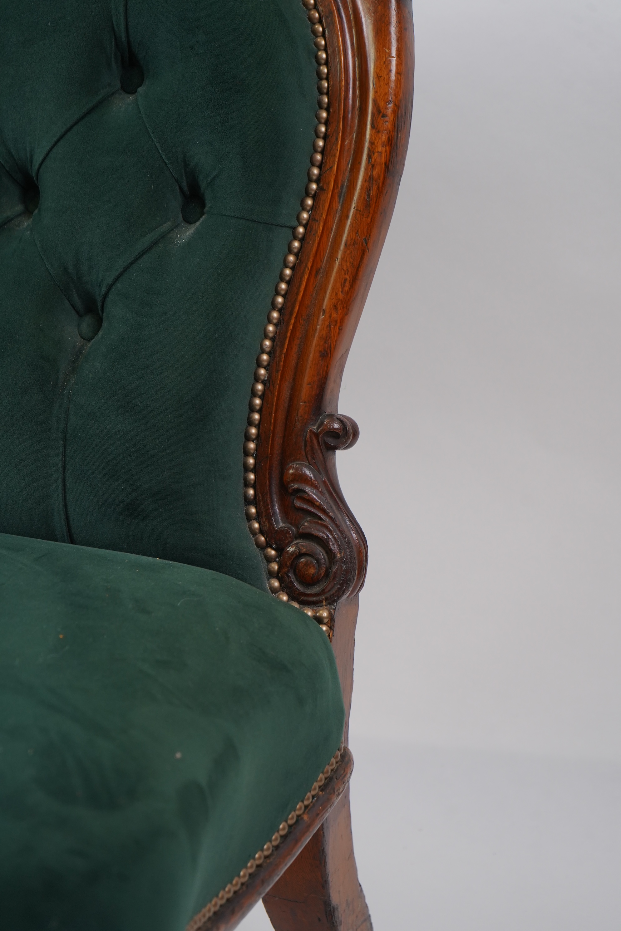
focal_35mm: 70
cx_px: 310
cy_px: 466
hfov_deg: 19.5
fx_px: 1811
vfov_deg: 28.8
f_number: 5.6
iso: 1000
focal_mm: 70
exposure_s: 1/125
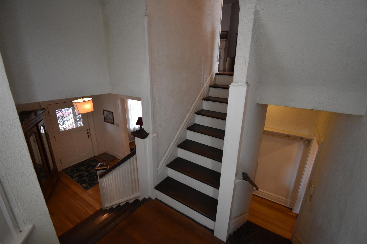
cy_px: 122
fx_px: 153
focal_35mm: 15
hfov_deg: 100.4
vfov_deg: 77.3
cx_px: 184
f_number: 4.5
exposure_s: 1/125
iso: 1600
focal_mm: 10
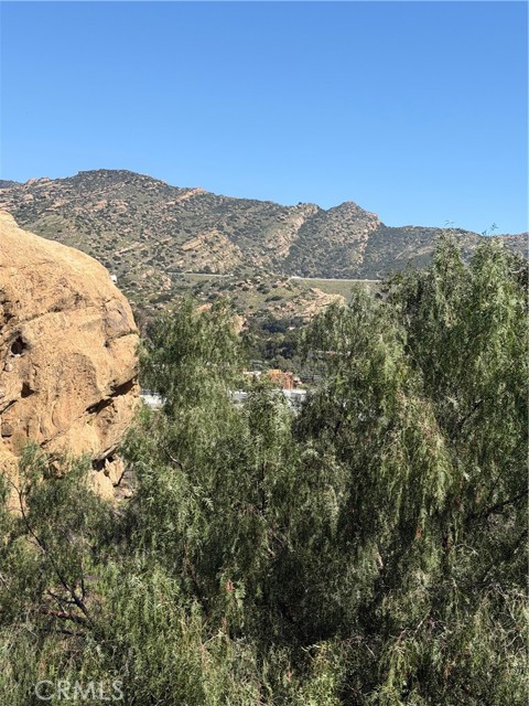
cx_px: 264
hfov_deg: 30.3
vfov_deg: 39.7
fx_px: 978
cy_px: 353
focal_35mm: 48
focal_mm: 6.76
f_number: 1.78
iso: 64
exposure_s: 1/3534
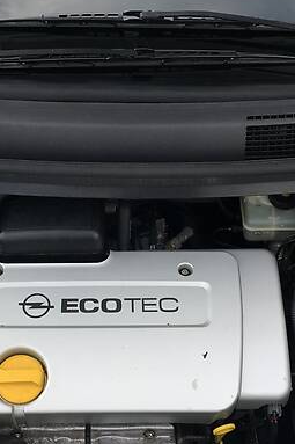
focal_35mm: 63
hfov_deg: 21.5
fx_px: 775
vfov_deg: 31.8
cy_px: 257
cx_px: 130
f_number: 2.2
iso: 25
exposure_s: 1/314
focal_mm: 4.2
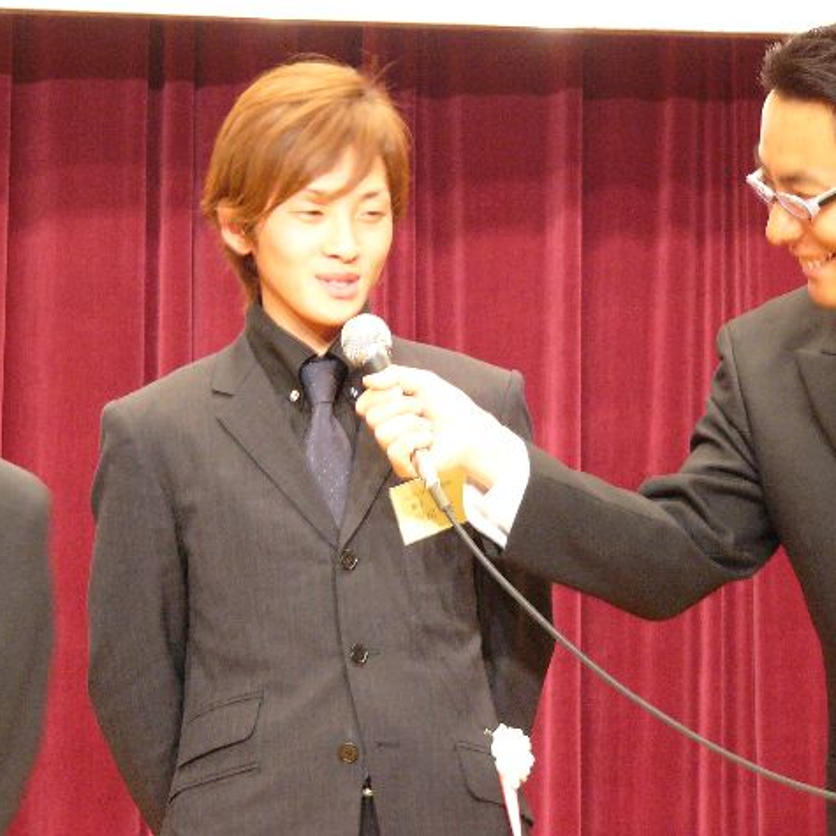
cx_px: 357
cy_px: 415
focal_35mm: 163
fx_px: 4454
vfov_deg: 10.7
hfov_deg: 10.7
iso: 200
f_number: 2.8
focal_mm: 22.8
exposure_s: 1/13
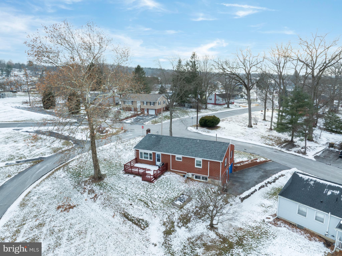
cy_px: 128
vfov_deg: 56.8
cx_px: 171
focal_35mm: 24
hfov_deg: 71.6
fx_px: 237
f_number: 7.1
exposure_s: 1/60
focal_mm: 12.29
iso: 100
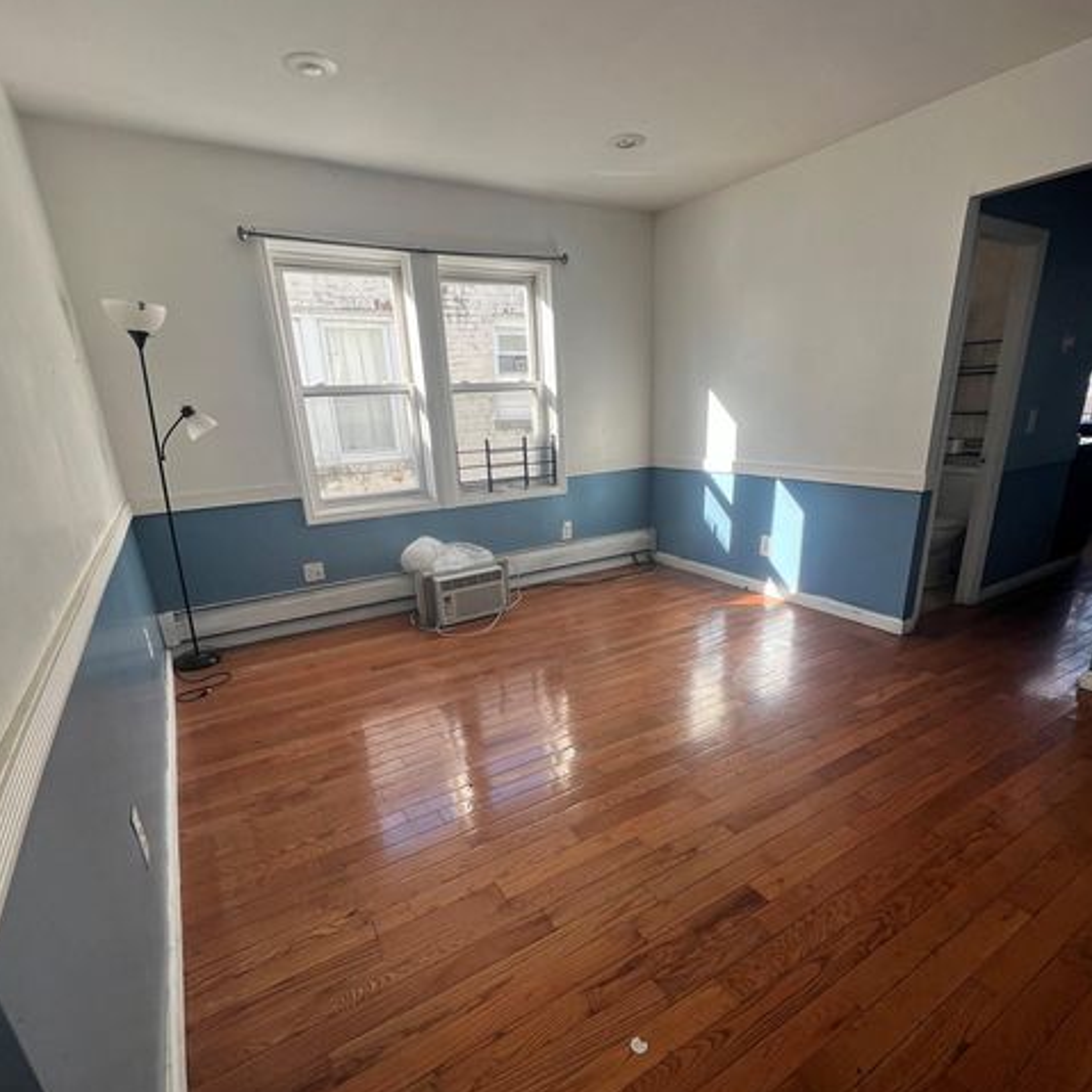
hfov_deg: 87.4
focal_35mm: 16
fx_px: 571
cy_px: 624
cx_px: 552
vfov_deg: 86.9
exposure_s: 1/104
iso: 32
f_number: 1.8
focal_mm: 1.57
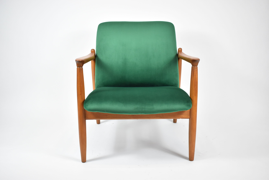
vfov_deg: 31.9
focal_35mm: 42
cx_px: 134
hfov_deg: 46.4
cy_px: 90
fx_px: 314
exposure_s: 1/125
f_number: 4.2
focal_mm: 28
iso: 1100
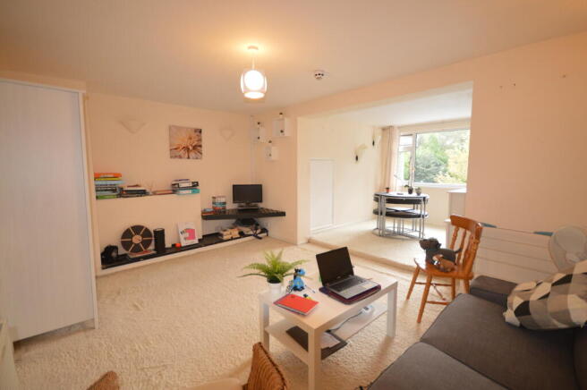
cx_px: 294
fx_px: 244
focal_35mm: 15
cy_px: 195
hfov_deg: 100.4
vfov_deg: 77.2
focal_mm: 10
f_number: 4
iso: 800
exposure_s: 1/60
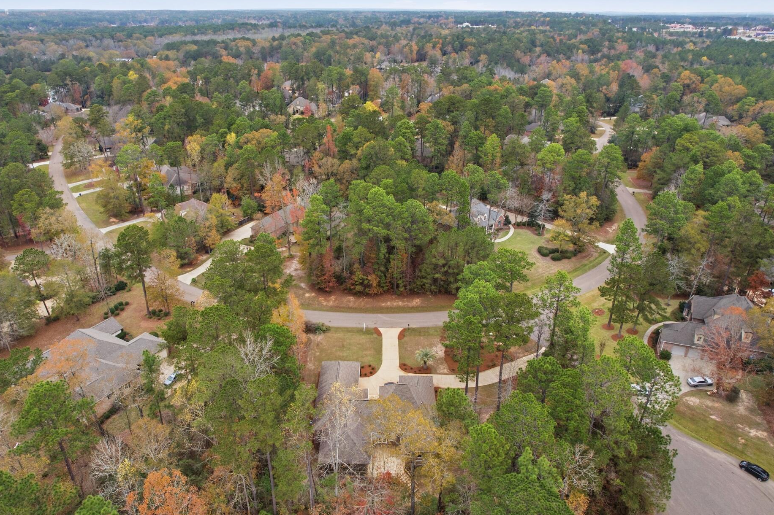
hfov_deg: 73.7
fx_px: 516
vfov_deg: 53.1
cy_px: 263
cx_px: 359
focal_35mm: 24
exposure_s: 1/350
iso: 150
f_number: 2.8
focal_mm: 8.4
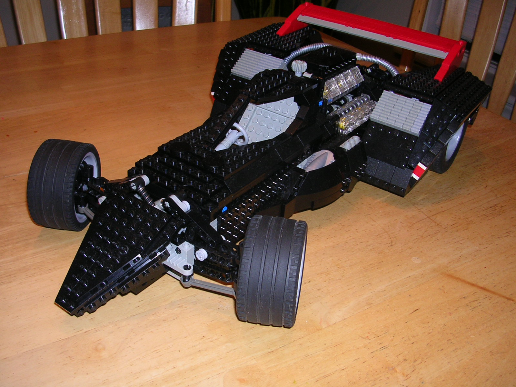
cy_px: 194
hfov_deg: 49.0
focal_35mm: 38
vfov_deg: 37.7
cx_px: 258
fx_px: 566
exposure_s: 1/60.1
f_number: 2.8
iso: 50
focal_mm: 5.8
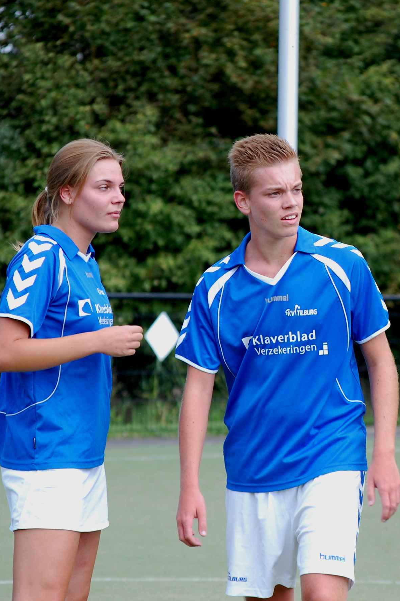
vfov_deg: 10.8
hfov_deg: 7.2
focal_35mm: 190
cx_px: 193
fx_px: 3173
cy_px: 308
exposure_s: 1/500
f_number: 5.6
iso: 400
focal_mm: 120
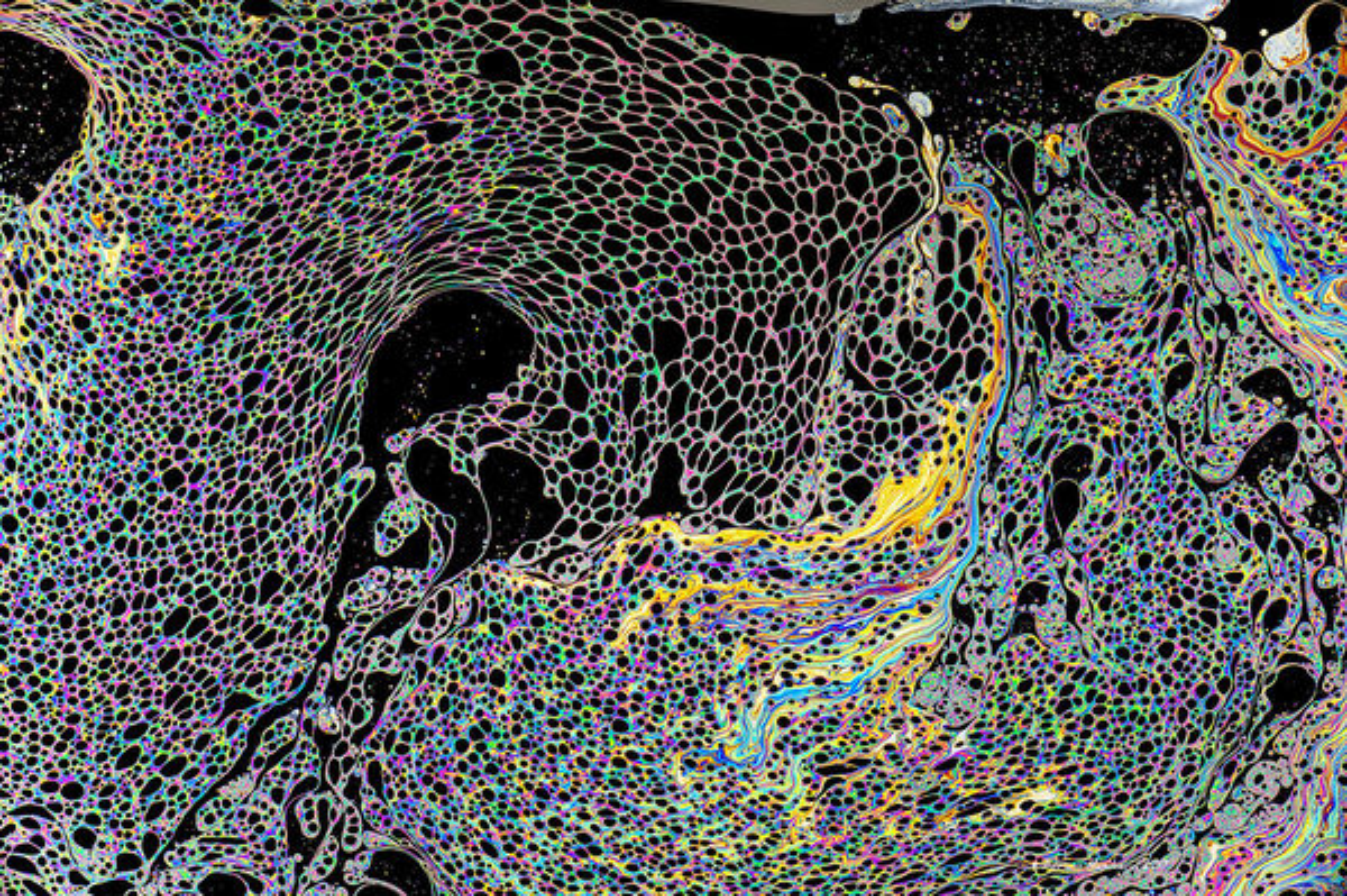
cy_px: 448
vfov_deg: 16.0
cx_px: 674
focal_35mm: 85
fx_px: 3178
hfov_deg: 23.9
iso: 800
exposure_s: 1/250
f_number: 17
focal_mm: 85
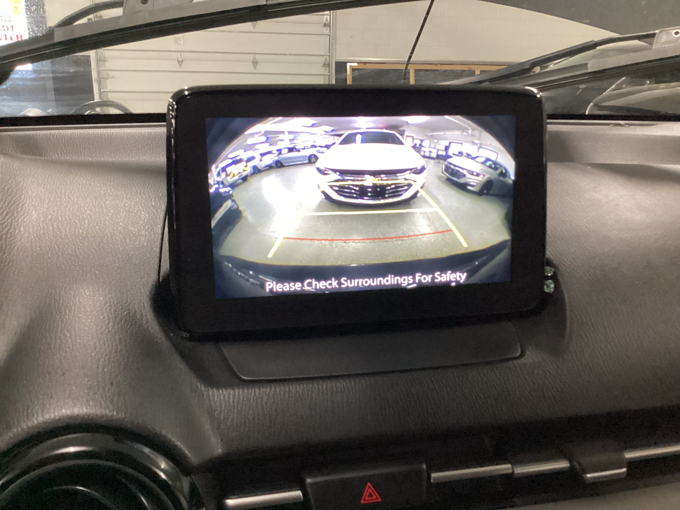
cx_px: 340
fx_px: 609
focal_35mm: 31
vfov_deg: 45.4
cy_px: 255
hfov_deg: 58.4
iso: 400
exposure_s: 1/60
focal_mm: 3.3
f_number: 2.4
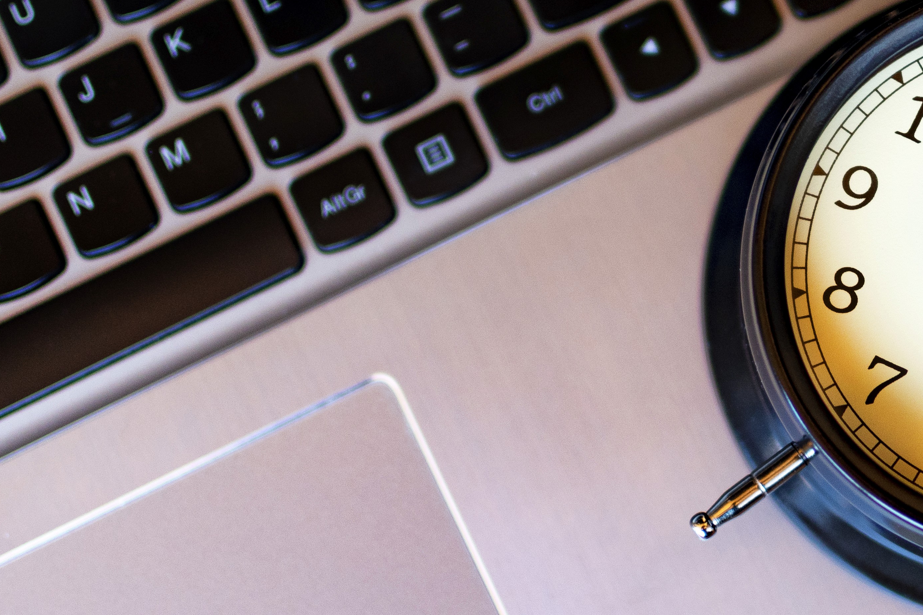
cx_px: 751
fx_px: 2899
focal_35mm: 113
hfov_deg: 17.9
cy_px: 234
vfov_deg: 12.1
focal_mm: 35
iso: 400
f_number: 1.8
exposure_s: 1/200
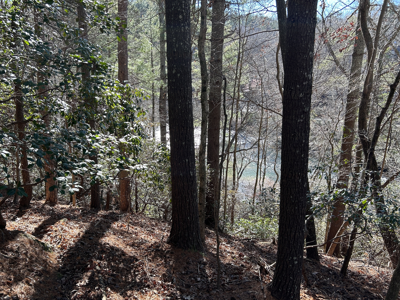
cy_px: 159
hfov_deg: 63.4
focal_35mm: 28
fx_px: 324
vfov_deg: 49.7
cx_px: 185
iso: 50
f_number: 1.5
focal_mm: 5.7
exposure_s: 1/418
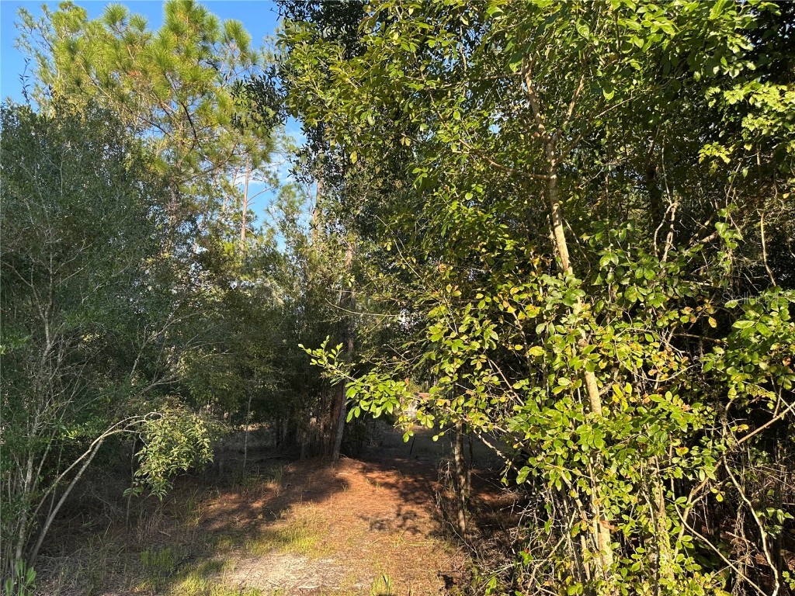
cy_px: 298
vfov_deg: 56.8
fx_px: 551
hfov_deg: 71.6
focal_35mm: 24
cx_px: 398
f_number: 1.78
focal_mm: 6.86
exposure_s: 1/704
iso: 80
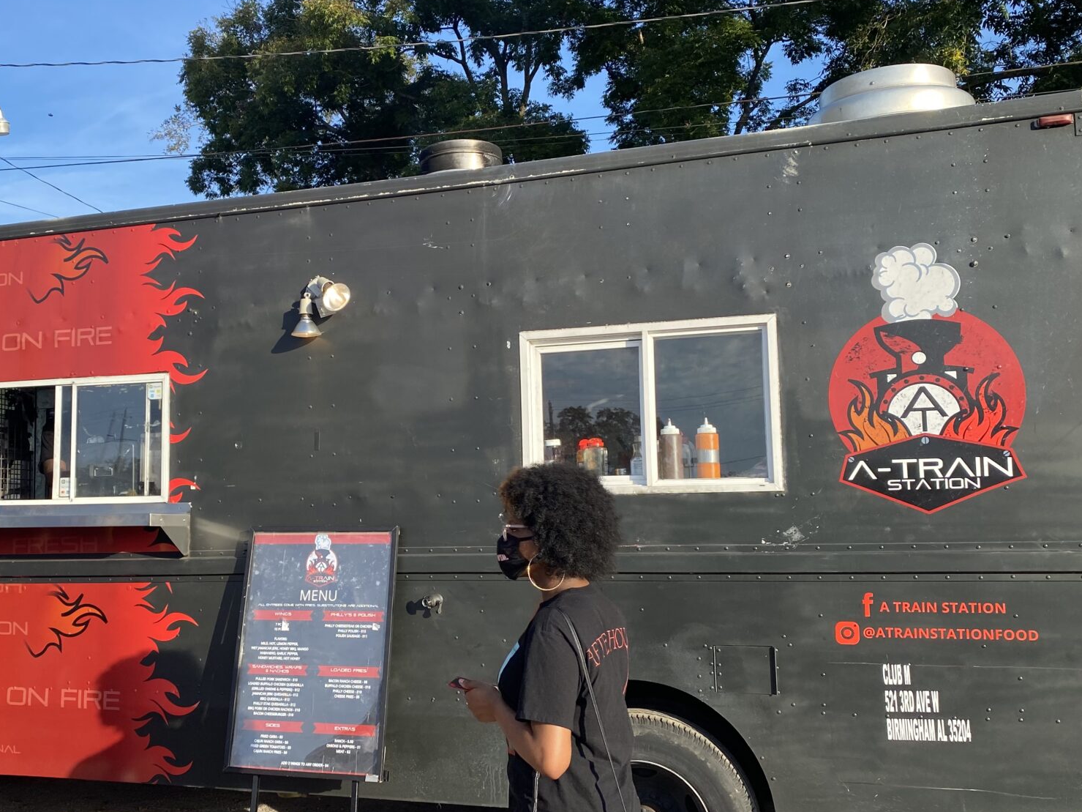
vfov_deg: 39.6
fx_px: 1125
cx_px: 428
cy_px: 422
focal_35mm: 36
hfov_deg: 51.0
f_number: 1.8
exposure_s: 1/1034
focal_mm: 4.25
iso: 32
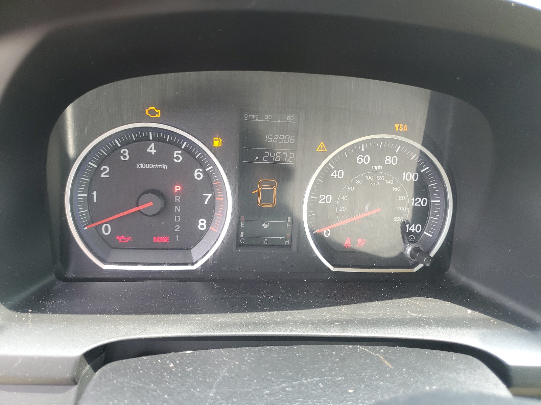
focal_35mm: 26
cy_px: 202
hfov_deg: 67.3
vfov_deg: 53.1
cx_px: 270
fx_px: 406
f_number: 1.5
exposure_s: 1/120
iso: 92
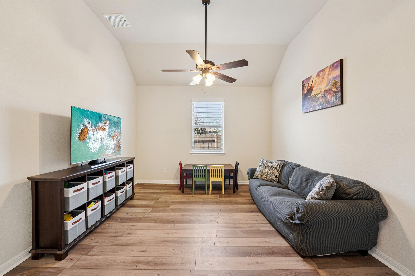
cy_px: 138
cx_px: 208
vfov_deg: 81.2
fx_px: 161
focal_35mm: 14
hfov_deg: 104.3
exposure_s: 1/25
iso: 800
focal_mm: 14
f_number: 8
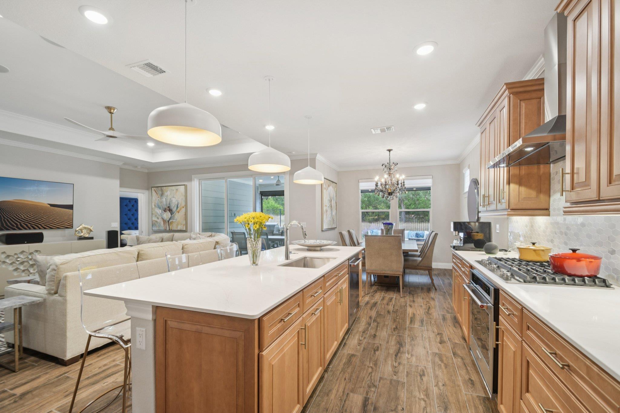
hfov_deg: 100.4
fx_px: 258
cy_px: 206
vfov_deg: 77.3
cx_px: 310
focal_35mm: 15
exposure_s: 1/10
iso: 400
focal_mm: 10
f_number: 8
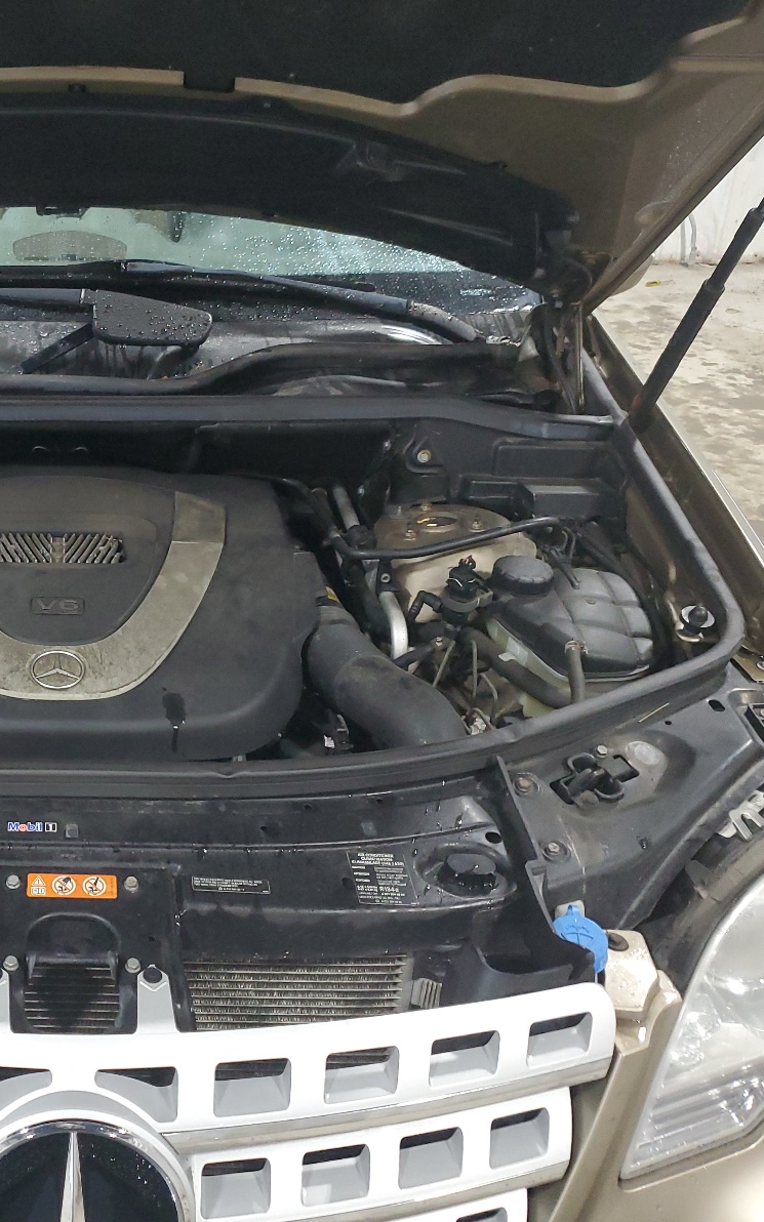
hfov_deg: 32.8
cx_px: 83
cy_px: 614
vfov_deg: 52.7
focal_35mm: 37
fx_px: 1233
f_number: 1.5
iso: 234
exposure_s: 1/60.2
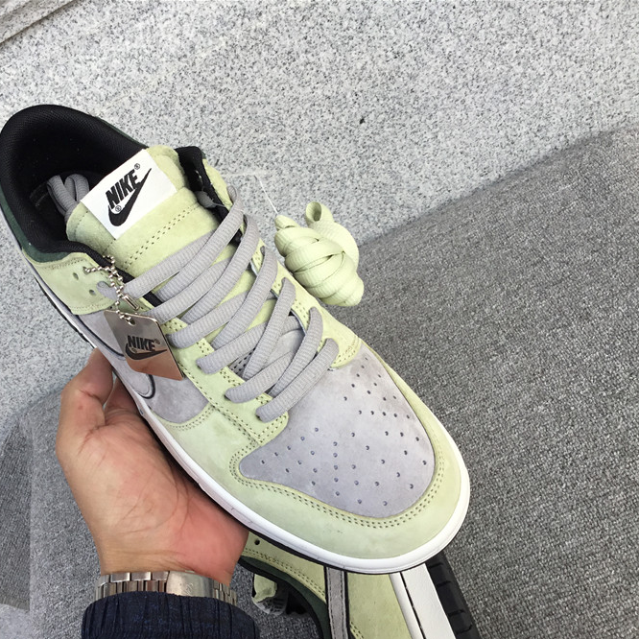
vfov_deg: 44.9
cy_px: 323
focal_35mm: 37
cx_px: 210
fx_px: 773
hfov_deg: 44.2
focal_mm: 3.3
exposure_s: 1/353
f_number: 2.4
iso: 25
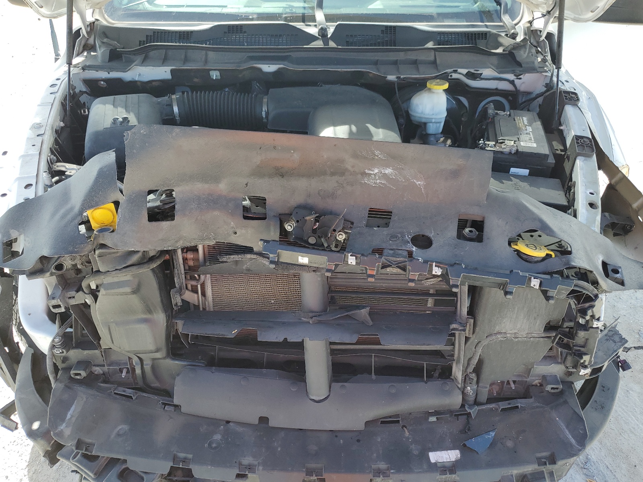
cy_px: 241
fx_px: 483
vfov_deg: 53.1
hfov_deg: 67.3
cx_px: 322
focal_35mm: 26
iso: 50
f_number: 1.5
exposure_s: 1/714
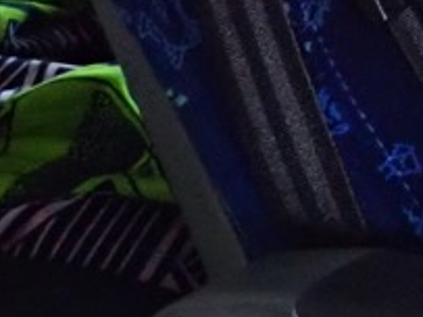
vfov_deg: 8.7
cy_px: -394
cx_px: 1119
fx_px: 1930
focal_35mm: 158
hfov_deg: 10.3
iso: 800
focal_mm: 4.5
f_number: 2
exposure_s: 1/25
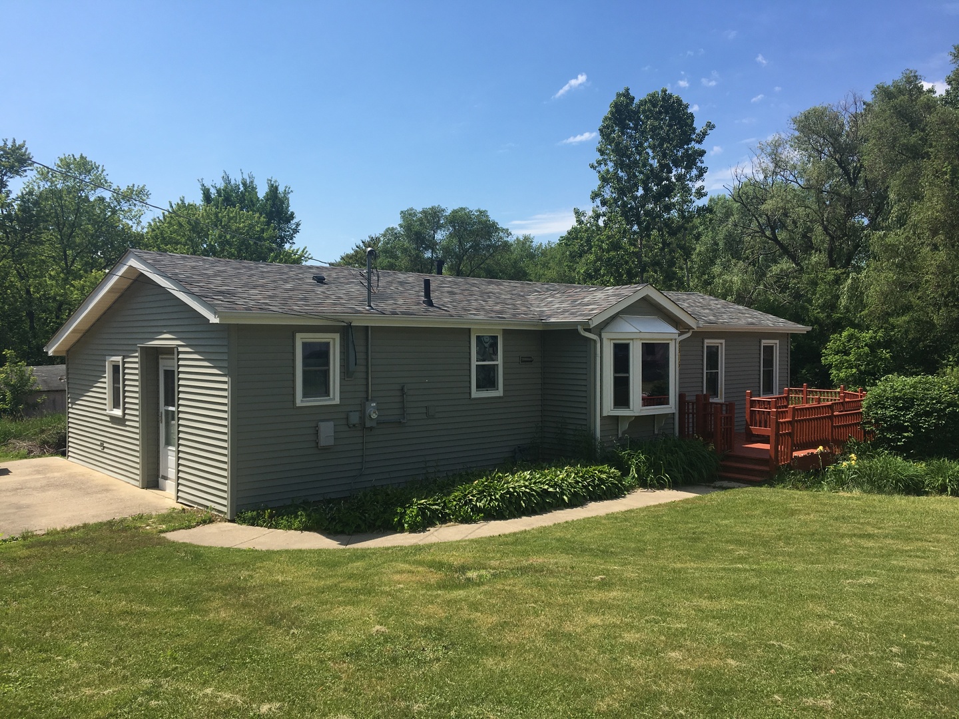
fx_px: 803
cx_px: 480
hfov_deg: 61.7
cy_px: 360
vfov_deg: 48.2
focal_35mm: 29
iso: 25
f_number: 2.2
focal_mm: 4.15
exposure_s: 1/2024
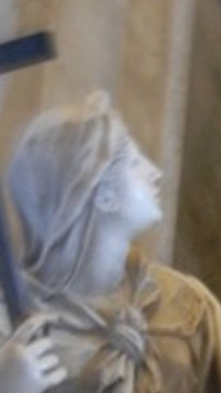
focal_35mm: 134
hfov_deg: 8.3
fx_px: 1398
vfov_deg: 14.8
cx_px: 518
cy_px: 609
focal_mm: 5.4
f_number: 3.5
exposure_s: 1
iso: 400
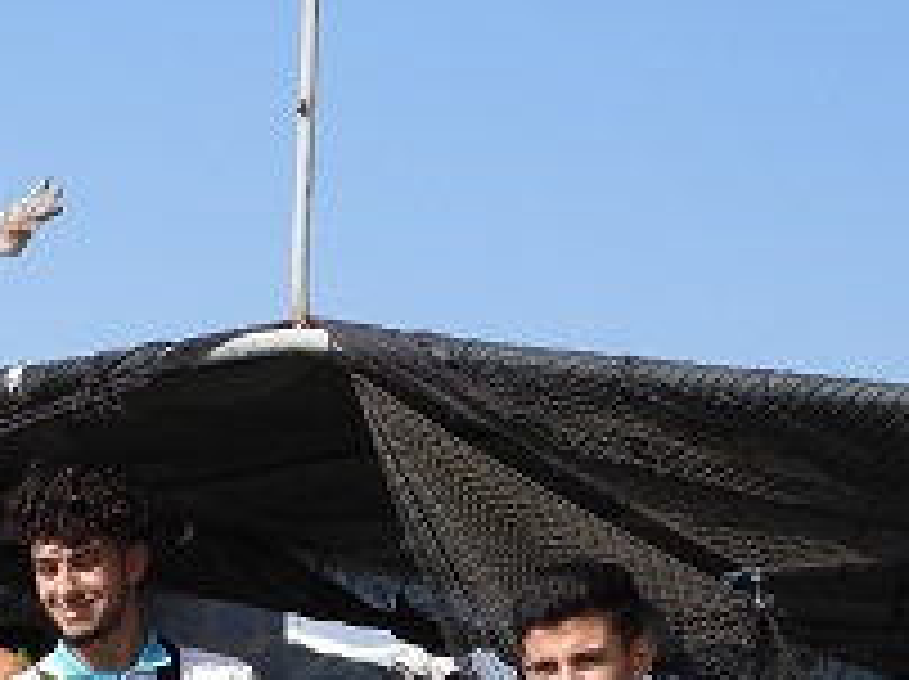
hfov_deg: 15.6
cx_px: -180
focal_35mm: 122
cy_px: 937
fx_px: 3200
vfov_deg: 11.7
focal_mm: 7.4
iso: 100
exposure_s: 1/1250
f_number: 3.2
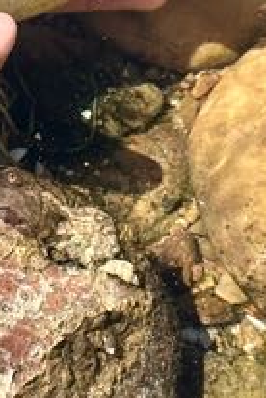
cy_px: 122
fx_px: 1119
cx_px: 12
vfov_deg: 20.1
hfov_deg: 13.4
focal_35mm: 101
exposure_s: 1/1779
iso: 80
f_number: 1.78
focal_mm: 6.86
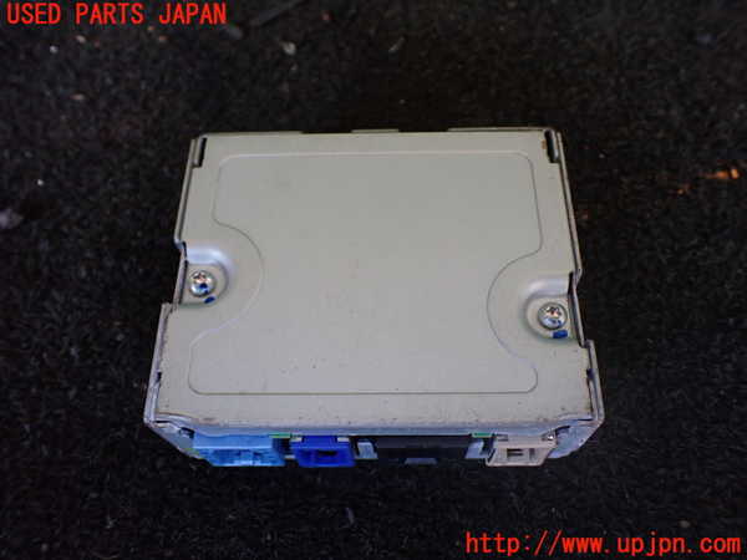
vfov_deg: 46.8
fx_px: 647
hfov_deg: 60.0
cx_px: 374
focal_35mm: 30
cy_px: 280
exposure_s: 1/125
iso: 400
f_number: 2.3
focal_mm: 5.4
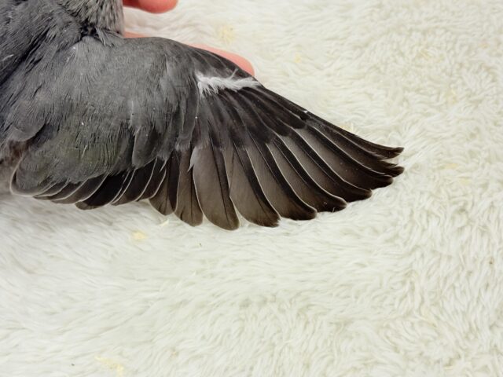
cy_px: 188
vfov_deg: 28.0
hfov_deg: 36.8
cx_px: 252
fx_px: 756
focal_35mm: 52
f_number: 1.6
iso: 80
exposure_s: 1/100
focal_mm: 5.96
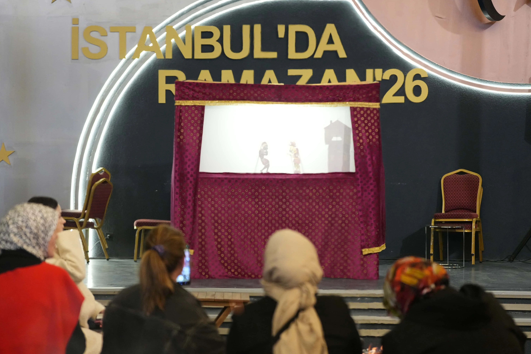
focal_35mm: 80
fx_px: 1180
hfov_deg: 25.4
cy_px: 180
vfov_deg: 17.1
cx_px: 250
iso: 4000
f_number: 2.8
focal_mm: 70
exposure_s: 1/250
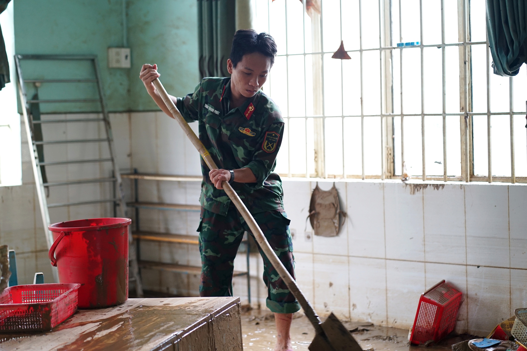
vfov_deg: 16.1
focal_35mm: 85
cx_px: 264
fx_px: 1244
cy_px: 176
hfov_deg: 23.9
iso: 800
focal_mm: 85
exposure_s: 1/125
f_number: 2.5
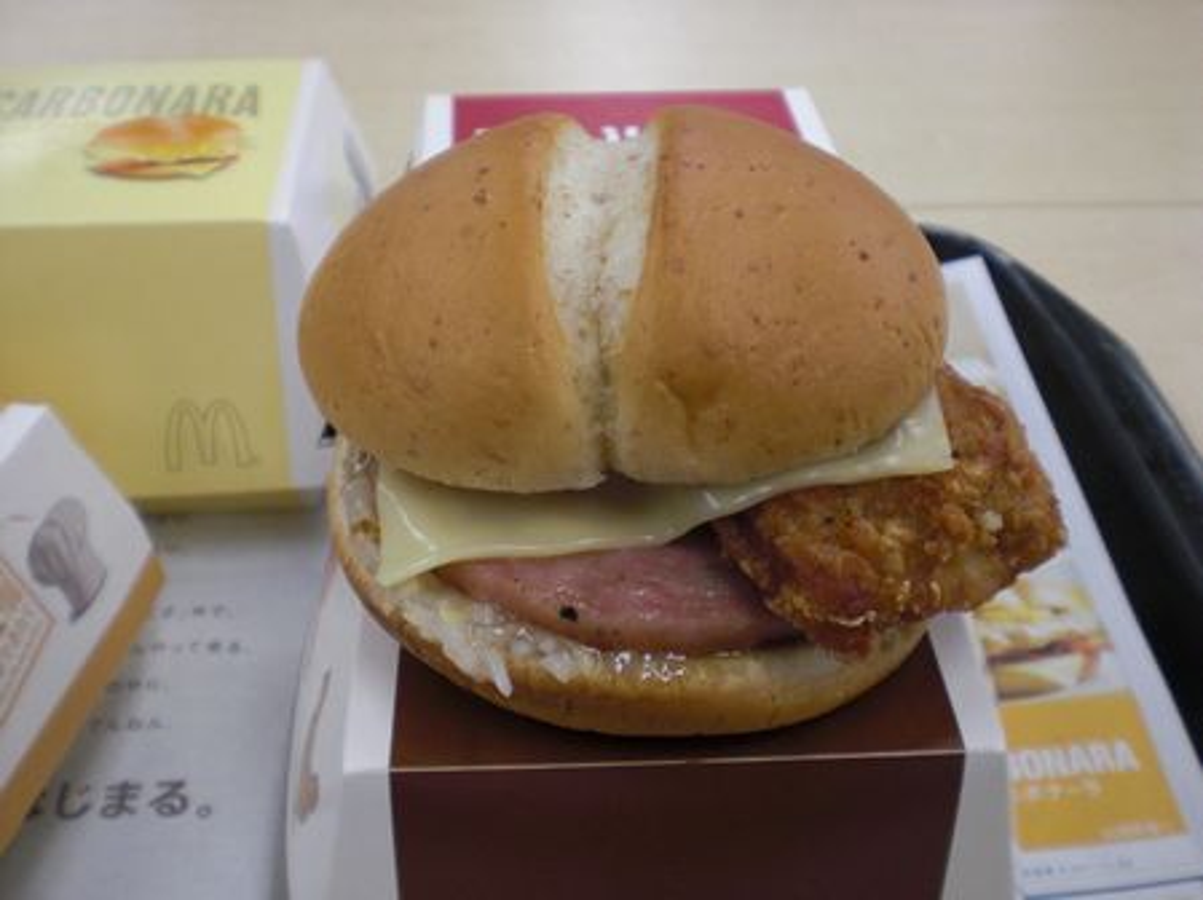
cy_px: 450
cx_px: 602
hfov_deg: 49.0
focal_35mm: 38
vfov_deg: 37.7
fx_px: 1320
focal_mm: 6.3
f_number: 3.1
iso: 200
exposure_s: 1/100
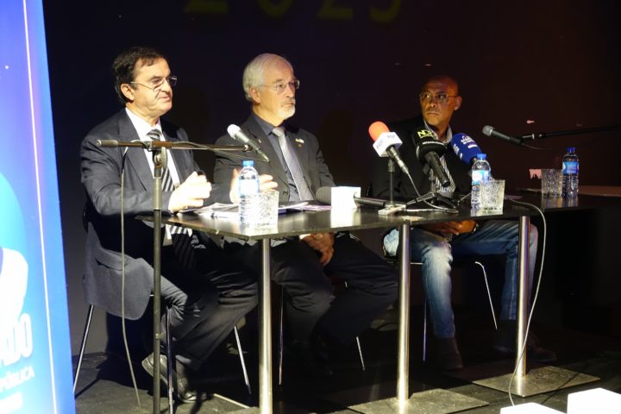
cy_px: 207
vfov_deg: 20.9
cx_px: 310
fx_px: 1121
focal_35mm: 65
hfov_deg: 31.0
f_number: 3.5
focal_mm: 23.95
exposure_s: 1/8
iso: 1000
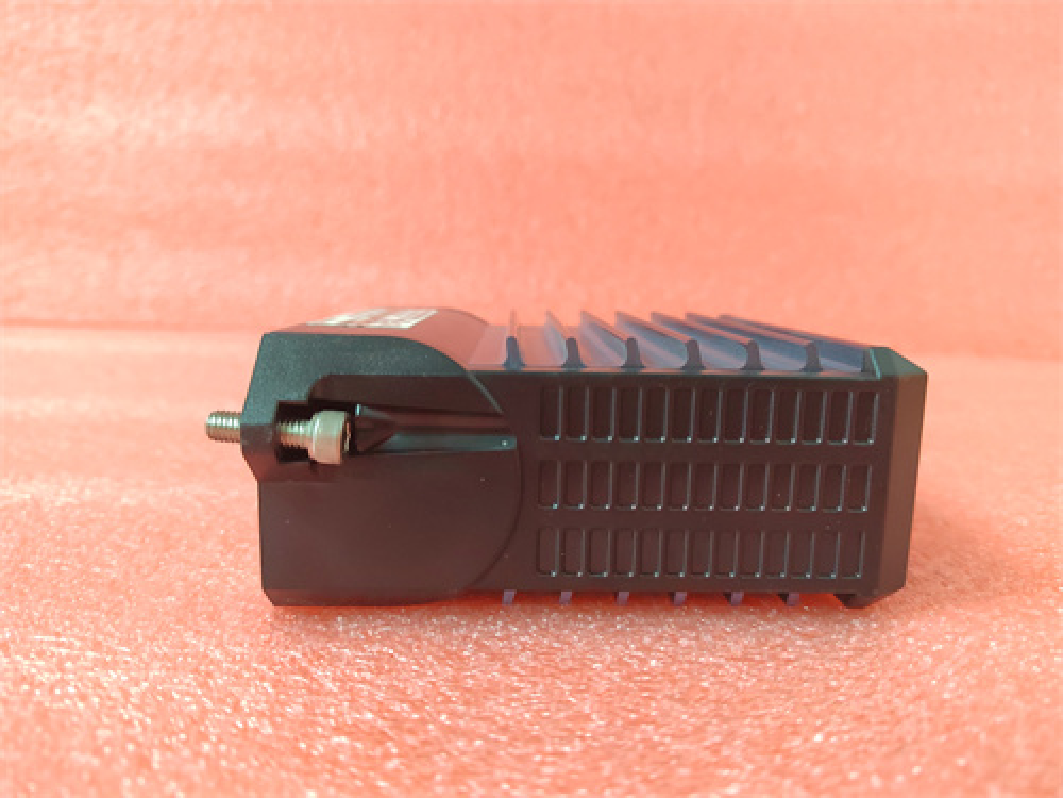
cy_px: 399
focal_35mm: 23
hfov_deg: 73.9
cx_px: 532
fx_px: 706
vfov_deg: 58.9
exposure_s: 1/50
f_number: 1.9
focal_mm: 5.52
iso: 3656
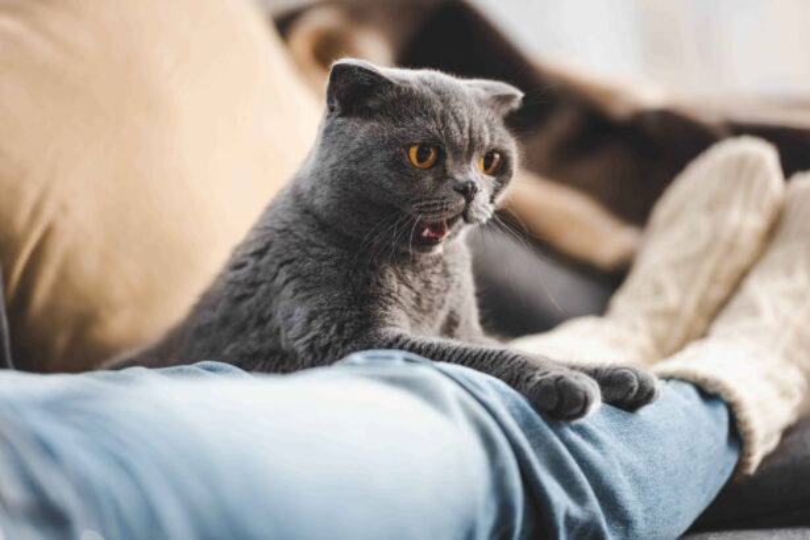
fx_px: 4500
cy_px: 270
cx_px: 405
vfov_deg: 6.9
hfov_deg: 10.3
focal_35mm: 200
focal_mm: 200
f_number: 3.2
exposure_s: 1/200
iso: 250
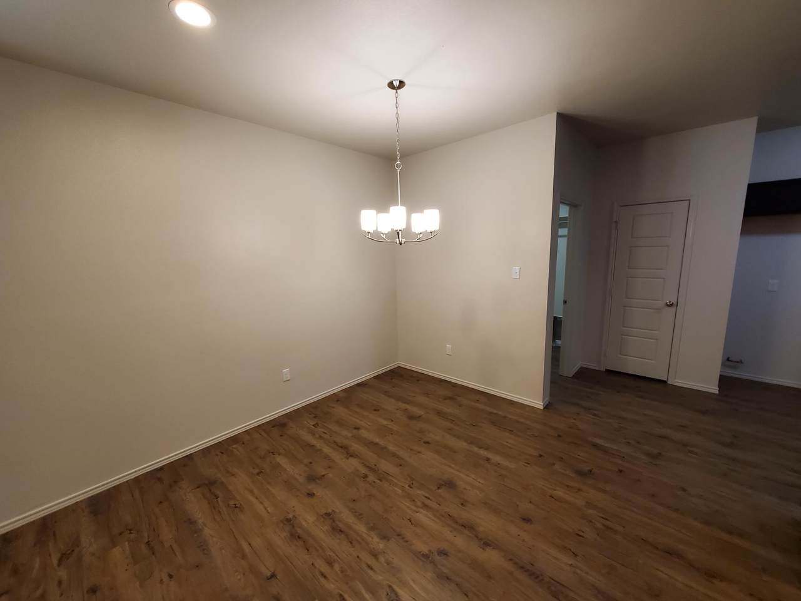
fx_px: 301
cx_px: 400
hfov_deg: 106.2
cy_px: 300
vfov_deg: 89.9
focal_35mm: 13
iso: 200
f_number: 2.2
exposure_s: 1/59
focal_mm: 1.8
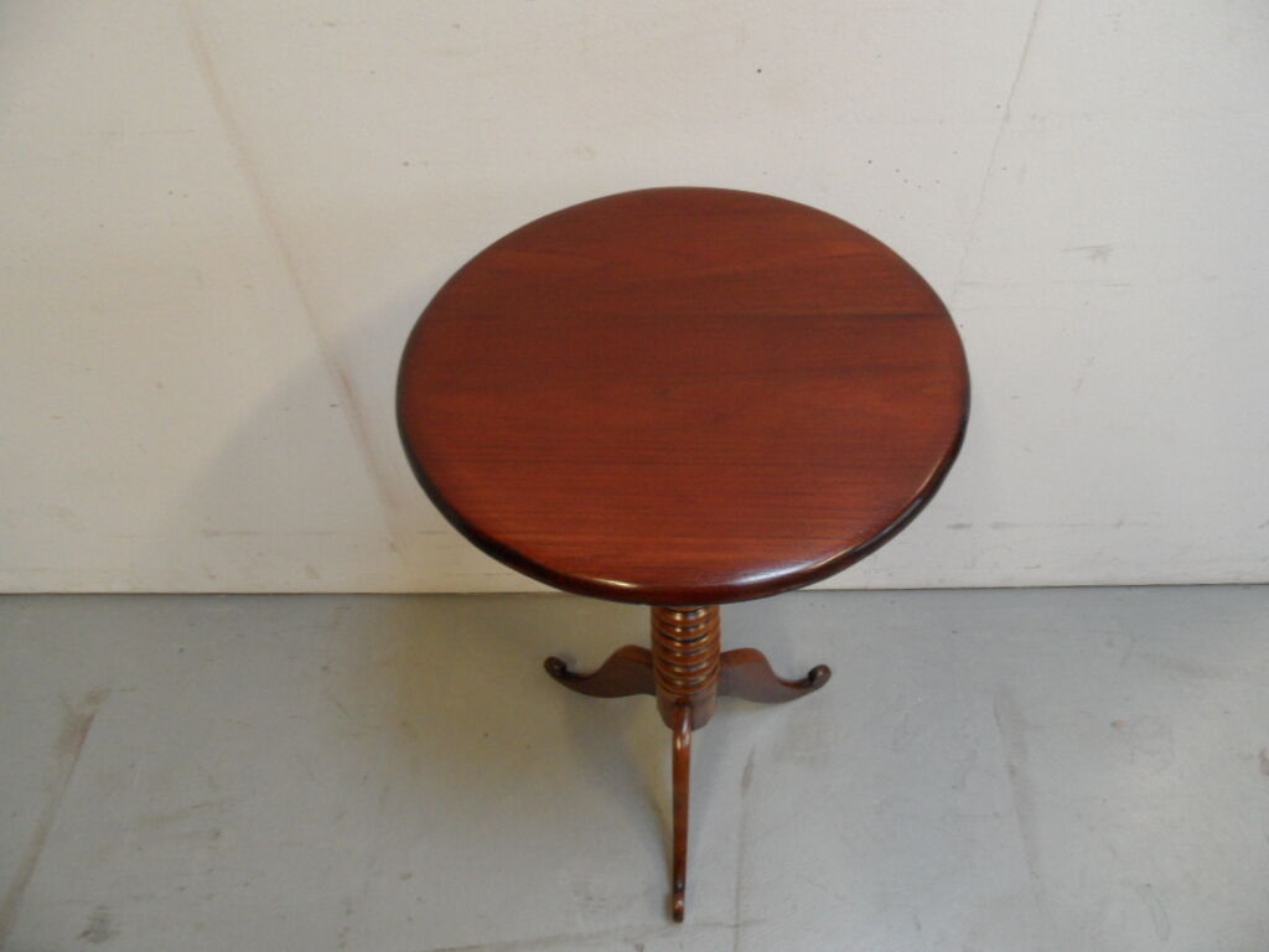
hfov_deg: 71.6
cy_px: 476
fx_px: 880
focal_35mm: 24
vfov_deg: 56.8
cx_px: 634
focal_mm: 3.9
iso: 240
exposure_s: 1/15
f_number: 3.2
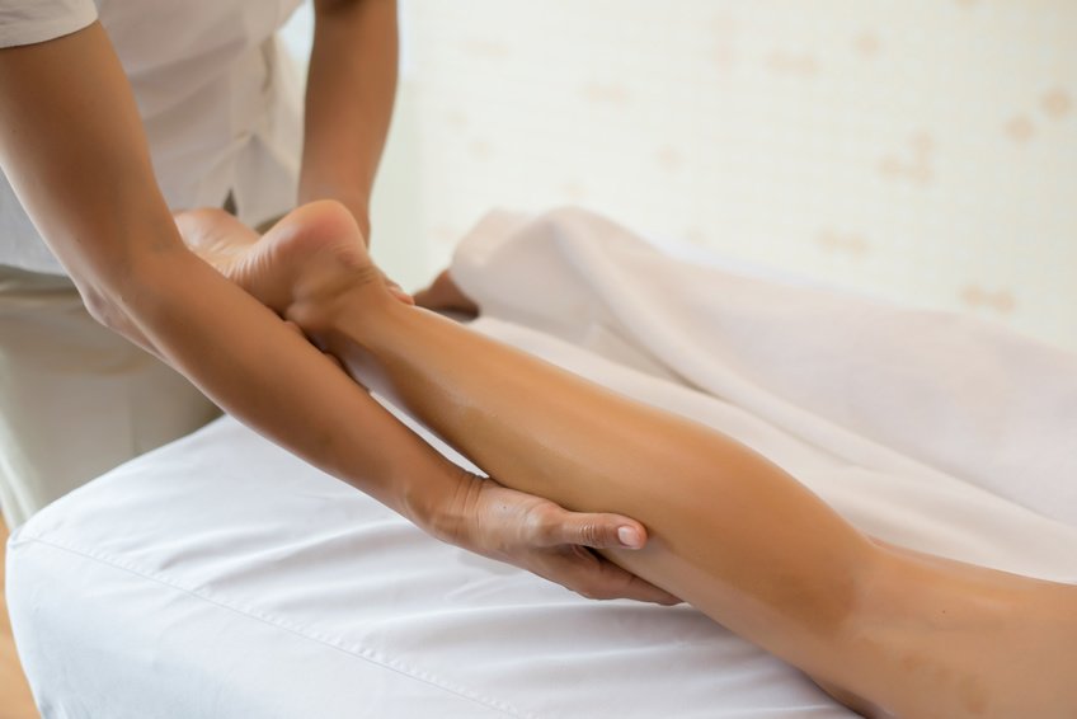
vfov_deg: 27.0
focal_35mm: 50
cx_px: 538
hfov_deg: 39.6
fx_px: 1496
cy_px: 360
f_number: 2.8
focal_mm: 50
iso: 320
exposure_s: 1/100
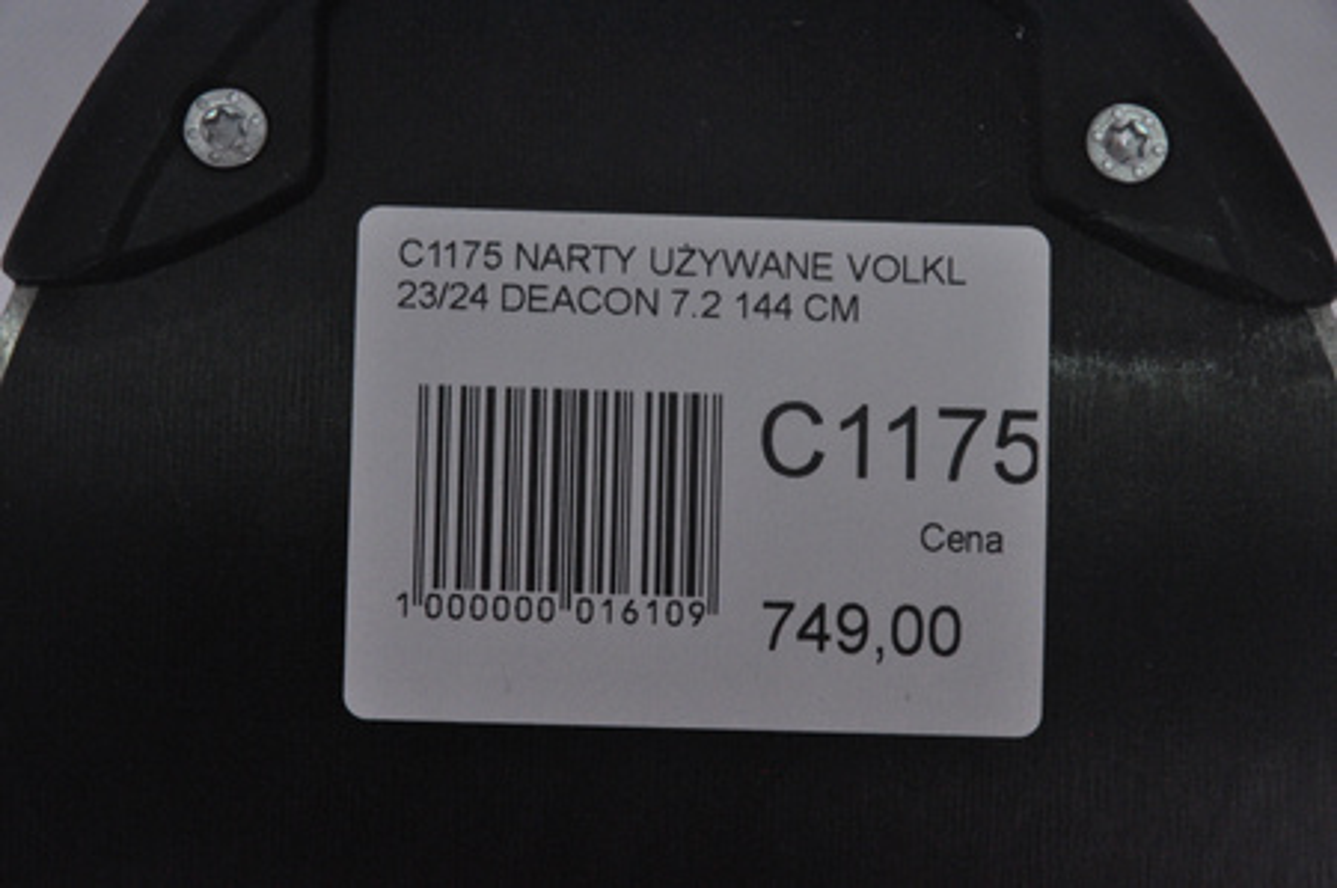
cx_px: 668
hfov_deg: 13.1
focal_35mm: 158
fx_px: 5843
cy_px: 444
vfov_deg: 8.7
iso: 3200
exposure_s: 1/125
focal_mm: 105
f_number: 9.5
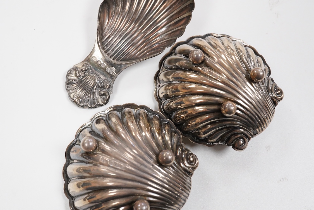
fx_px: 392
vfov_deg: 29.9
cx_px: 157
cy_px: 105
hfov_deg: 43.6
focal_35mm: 45
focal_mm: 30
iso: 2500
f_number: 14
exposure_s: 1/100
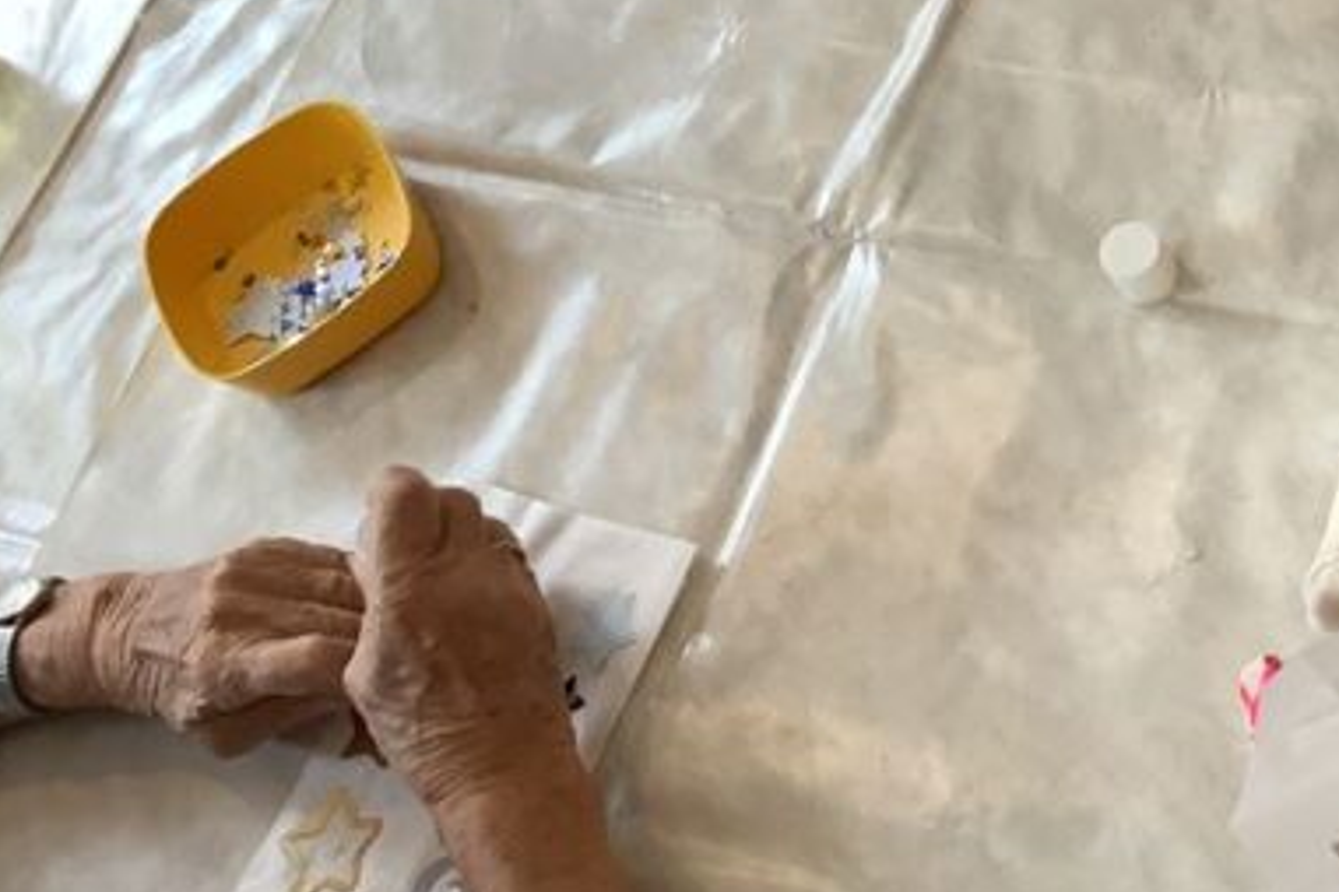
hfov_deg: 29.0
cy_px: 295
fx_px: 2417
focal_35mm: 65
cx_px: 1339
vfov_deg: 20.8
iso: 125
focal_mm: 3.3
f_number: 2.4
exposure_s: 1/50
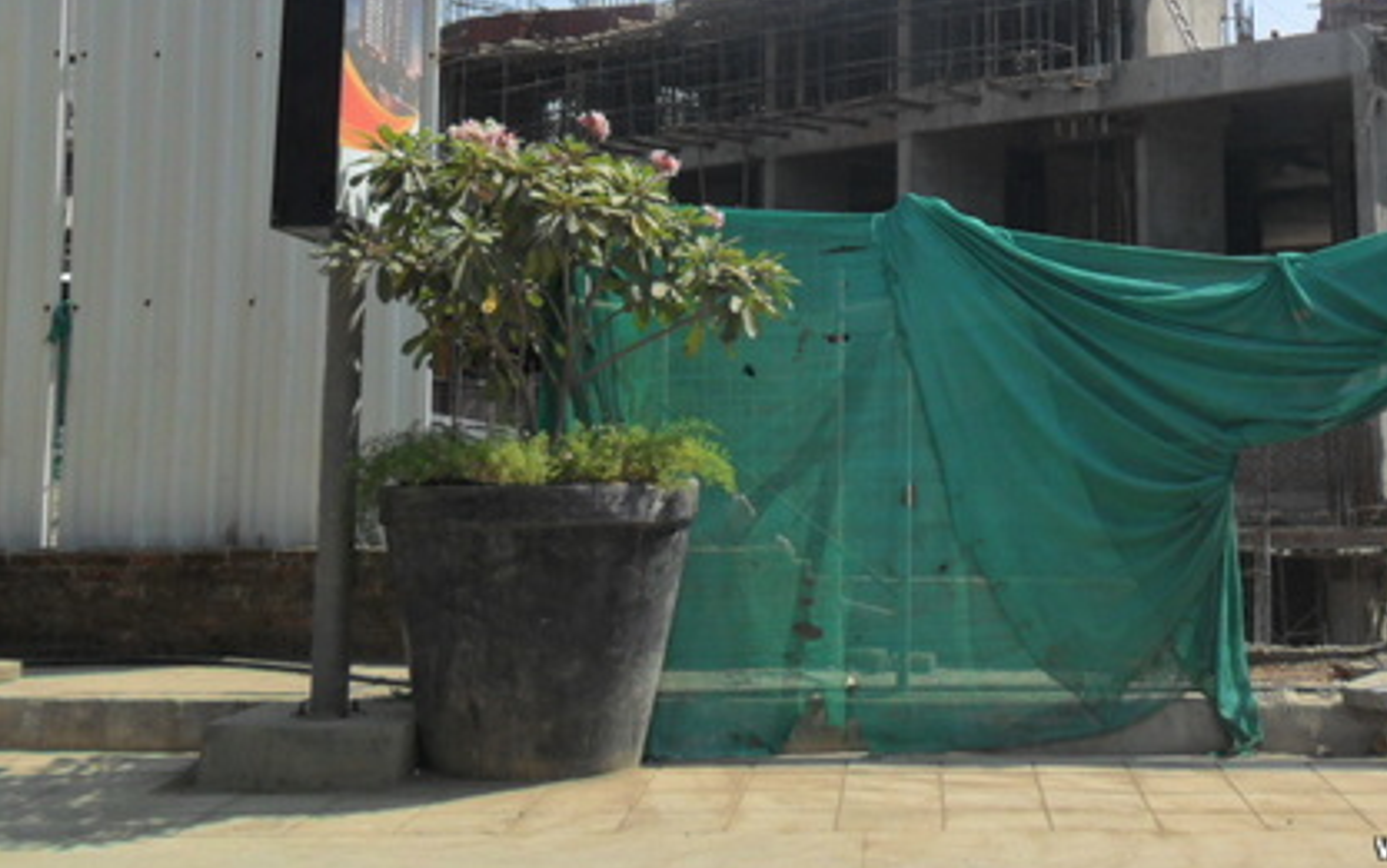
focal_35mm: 52
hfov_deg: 38.3
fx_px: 1966
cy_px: 113
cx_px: 951
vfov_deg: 24.3
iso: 100
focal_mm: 5.7
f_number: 3.7
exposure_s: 1/1000
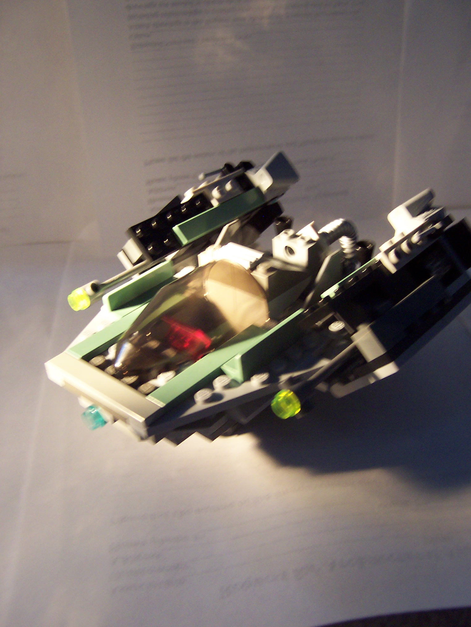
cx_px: 236
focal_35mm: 36
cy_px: 314
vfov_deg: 51.4
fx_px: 653
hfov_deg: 39.7
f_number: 2.8
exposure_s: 1/10
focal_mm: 5.6
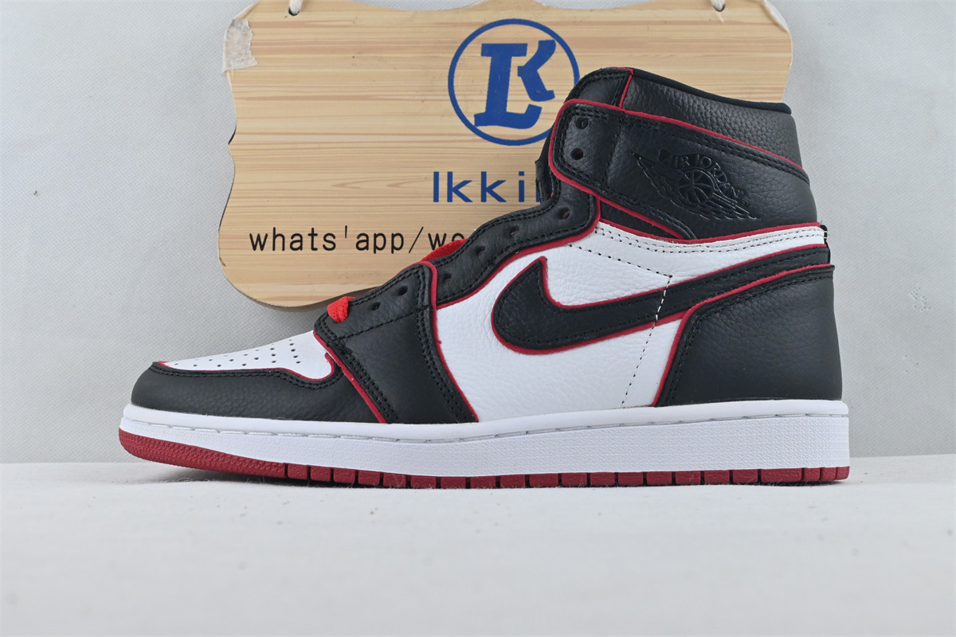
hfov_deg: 41.7
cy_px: 318
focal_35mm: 47
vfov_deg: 28.5
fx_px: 1255
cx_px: 478
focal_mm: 31.5
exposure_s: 1/160
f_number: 10
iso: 1000
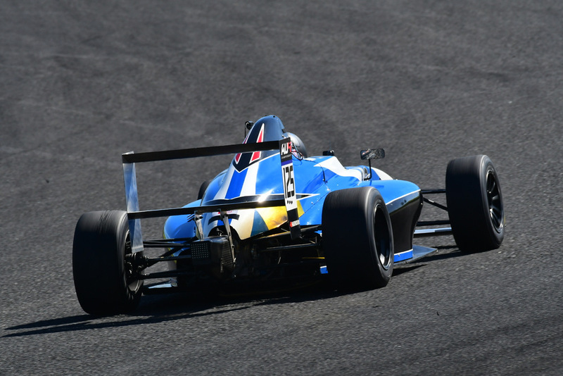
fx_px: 11733
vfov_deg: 1.8
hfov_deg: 2.7
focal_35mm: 750
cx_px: 282
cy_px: 188
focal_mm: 500
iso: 500
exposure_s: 1/640
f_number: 11
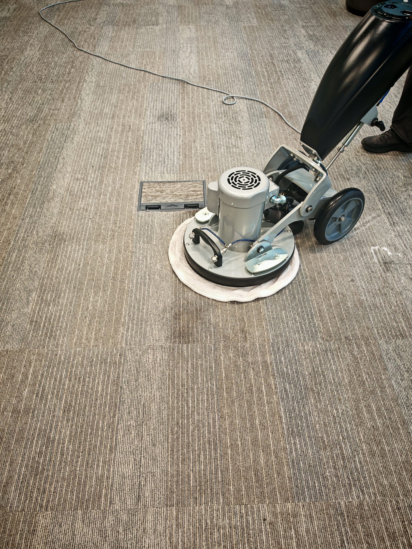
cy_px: 274
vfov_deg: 65.3
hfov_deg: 51.4
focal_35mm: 27
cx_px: 206
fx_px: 428
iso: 400
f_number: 2
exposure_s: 1/150
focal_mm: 6.83
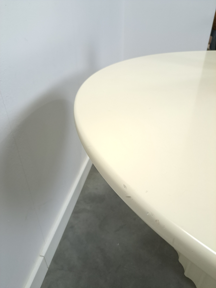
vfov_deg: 71.6
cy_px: 144
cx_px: 108
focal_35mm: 24
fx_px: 200
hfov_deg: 56.8
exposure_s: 1/100
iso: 400
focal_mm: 5.23
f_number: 1.8
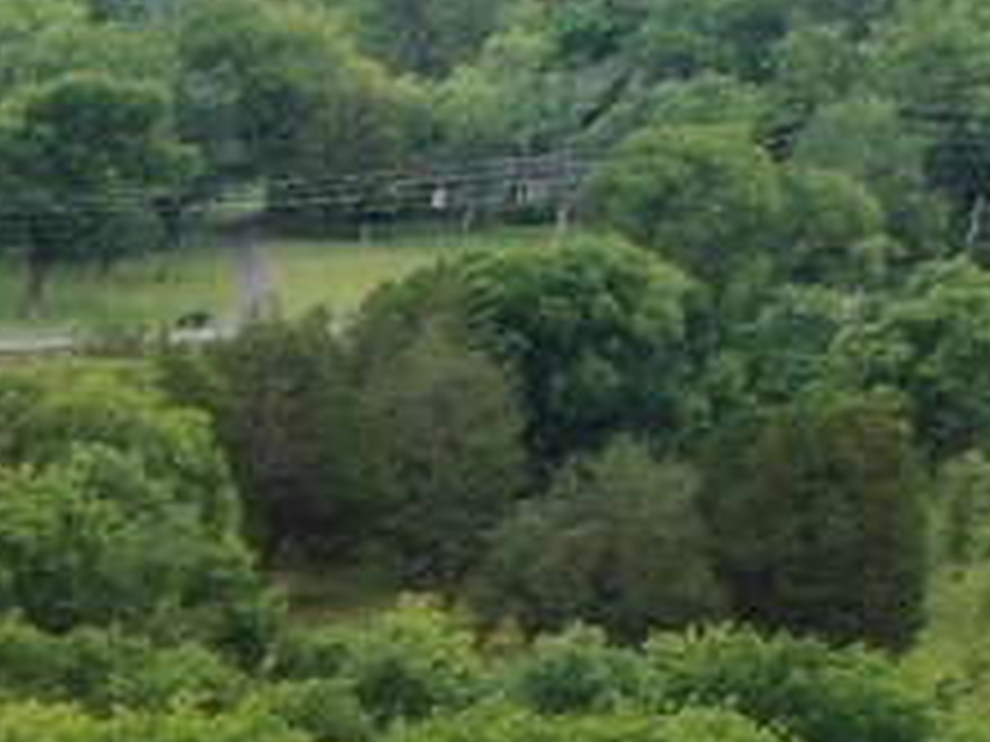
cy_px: 1936
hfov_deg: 9.7
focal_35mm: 165
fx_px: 4719
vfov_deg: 8.1
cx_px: -1780
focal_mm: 4.39
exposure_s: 1/640
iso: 100
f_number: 2.8
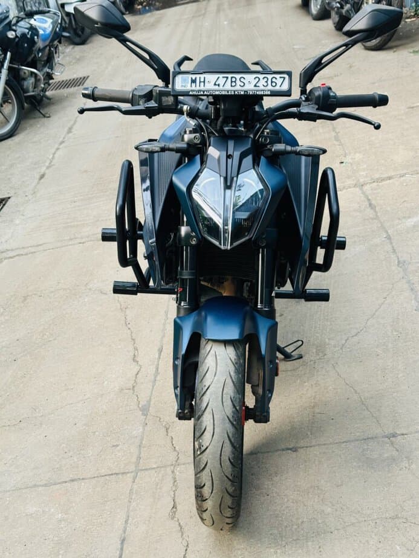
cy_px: 279
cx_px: 210
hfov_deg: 30.3
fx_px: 775
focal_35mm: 48
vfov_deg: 39.7
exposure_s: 1/44
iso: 250
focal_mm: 6.86
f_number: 1.78
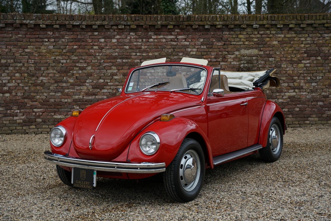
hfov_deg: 35.0
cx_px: 166
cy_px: 110
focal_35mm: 57
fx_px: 525
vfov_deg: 23.7
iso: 100
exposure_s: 1/125
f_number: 5.6
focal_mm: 57.1
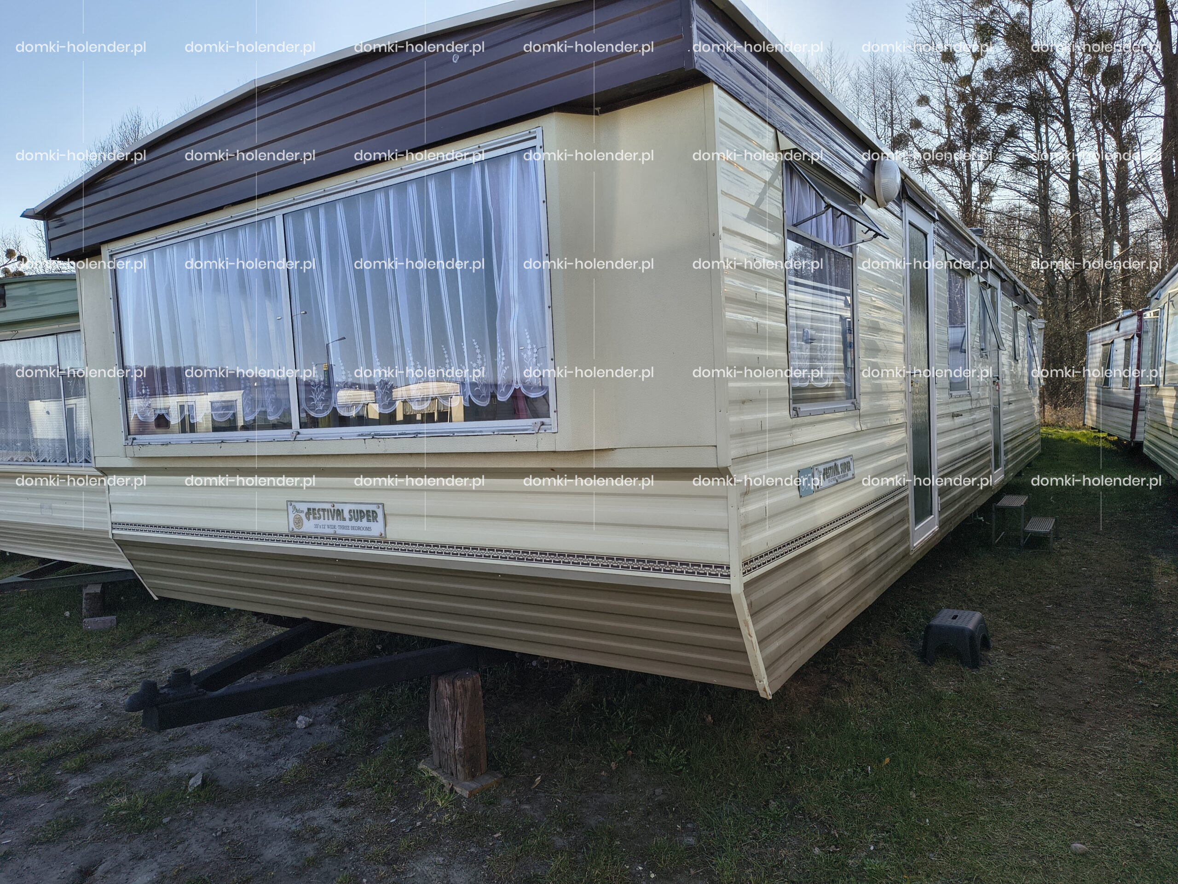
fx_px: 817
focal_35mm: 24
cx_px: 589
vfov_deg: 56.8
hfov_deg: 71.6
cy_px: 442
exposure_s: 1/1256
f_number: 1.8
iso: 100
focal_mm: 5.56
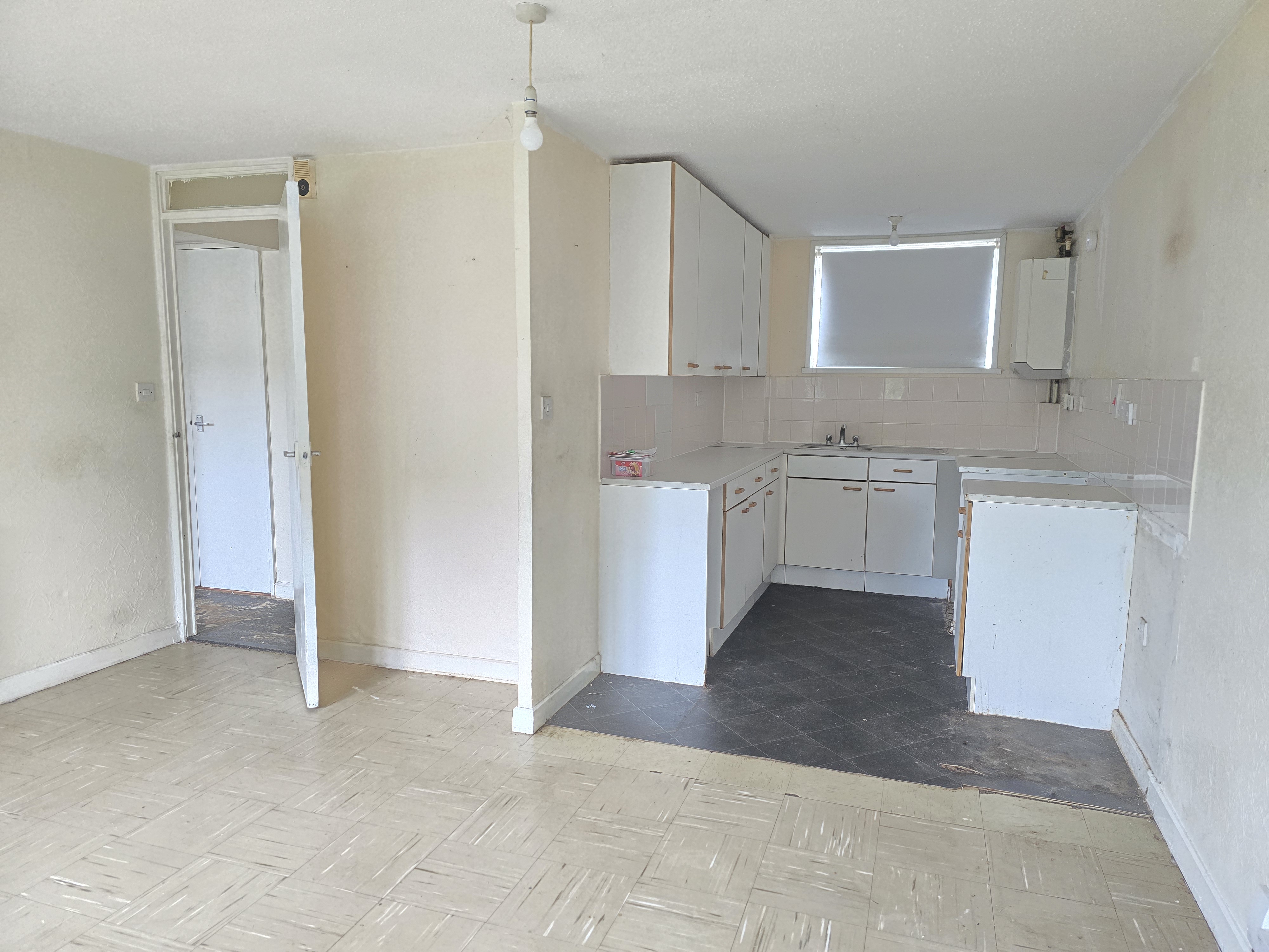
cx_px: 634
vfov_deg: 58.9
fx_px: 843
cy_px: 476
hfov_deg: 73.9
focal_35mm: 23
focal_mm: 6.3
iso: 500
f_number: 1.7
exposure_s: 1/60
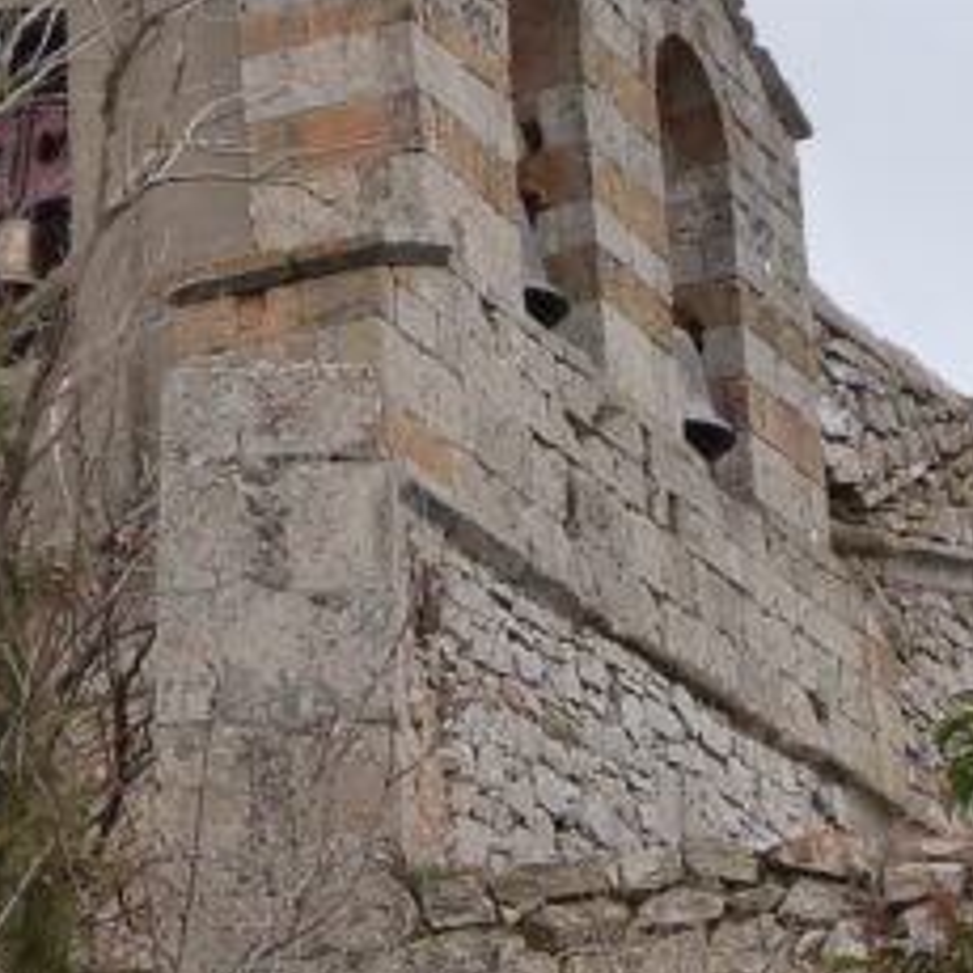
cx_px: 347
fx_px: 4389
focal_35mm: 138
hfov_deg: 12.6
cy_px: 800
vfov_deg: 12.6
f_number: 4.5
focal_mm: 6.3
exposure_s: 1/250
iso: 125
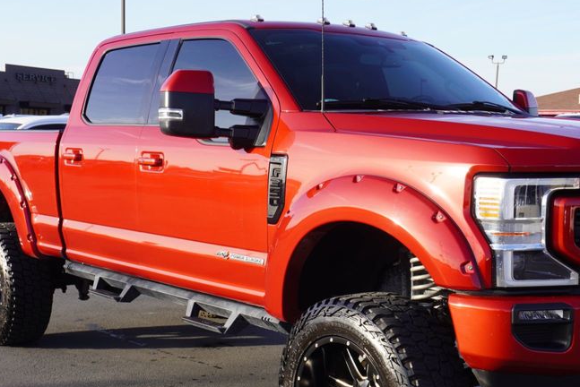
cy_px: 280
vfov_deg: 23.6
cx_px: 336
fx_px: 919
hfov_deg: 35.0
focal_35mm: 57
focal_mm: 24
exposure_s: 1/100
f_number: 8
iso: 100
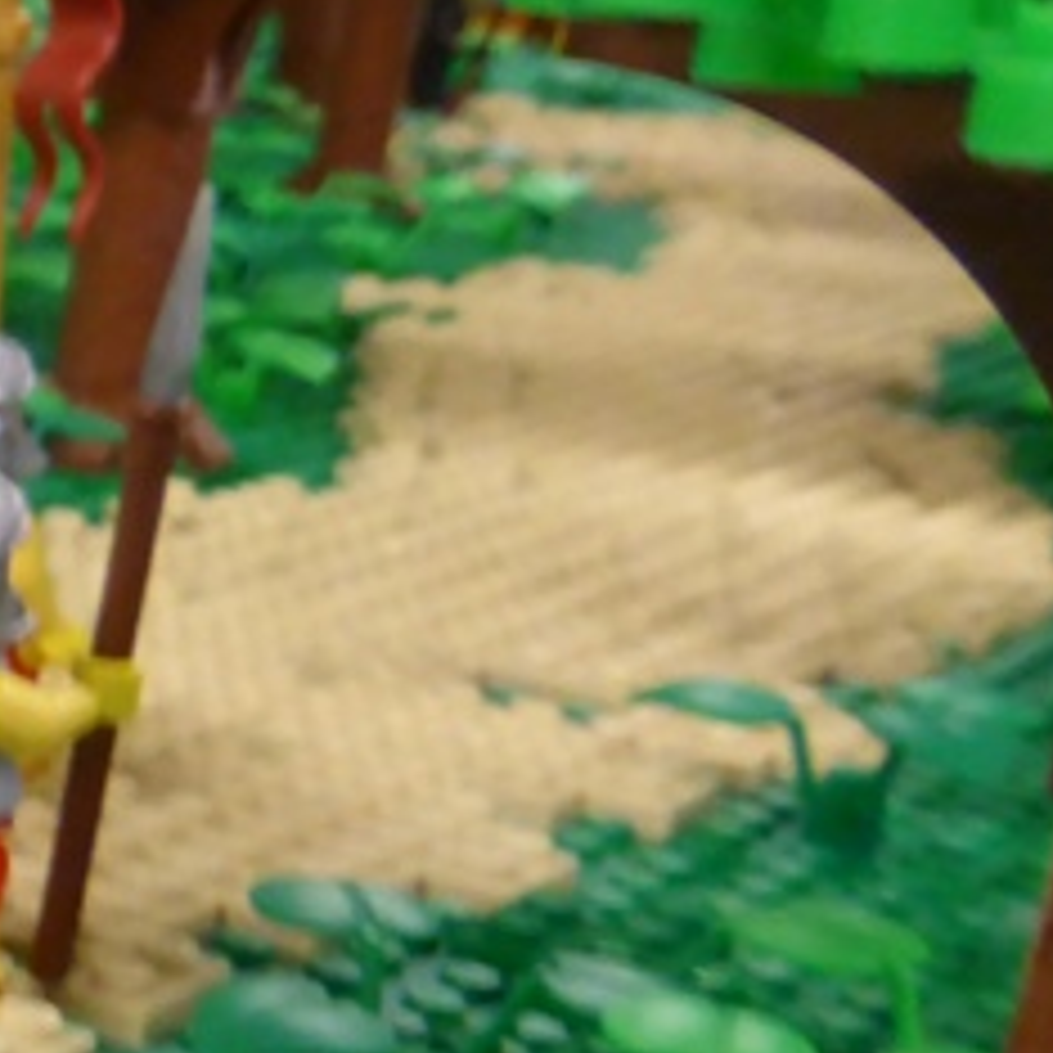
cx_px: -1228
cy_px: 747
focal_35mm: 93
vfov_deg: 18.6
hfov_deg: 14.5
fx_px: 3201
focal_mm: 4.3
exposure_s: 1/15
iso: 400
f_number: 3.3
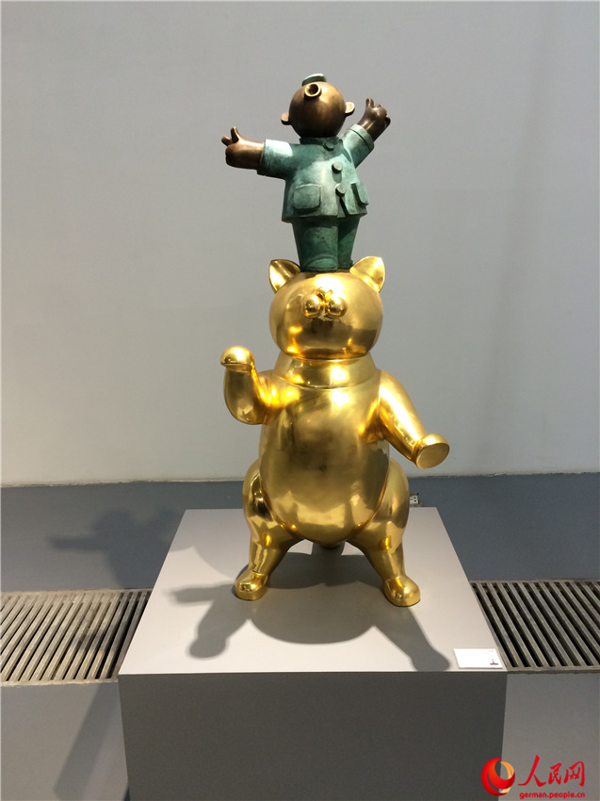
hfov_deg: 48.2
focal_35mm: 29
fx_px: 671
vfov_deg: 61.7
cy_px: 400
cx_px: 300
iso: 50
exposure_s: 1/33
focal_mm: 4.15
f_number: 2.2
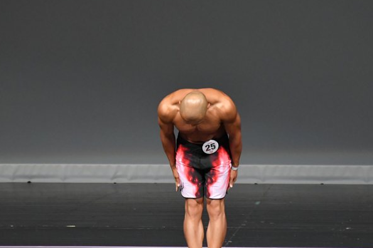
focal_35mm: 450
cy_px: 153
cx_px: 204
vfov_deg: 3.1
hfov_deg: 4.6
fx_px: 4662
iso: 4000
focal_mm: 230
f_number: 5.6
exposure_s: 1/400
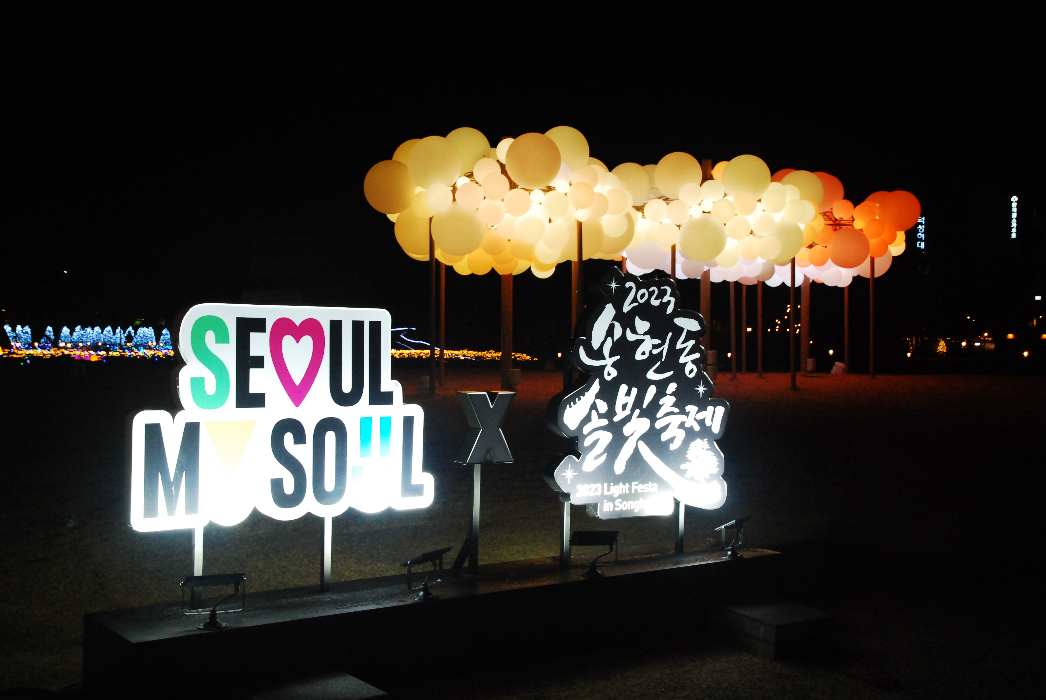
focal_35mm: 39
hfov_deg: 49.5
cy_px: 350
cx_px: 523
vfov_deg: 34.3
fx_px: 1135
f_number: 6.3
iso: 1250
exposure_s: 1/40
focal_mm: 26
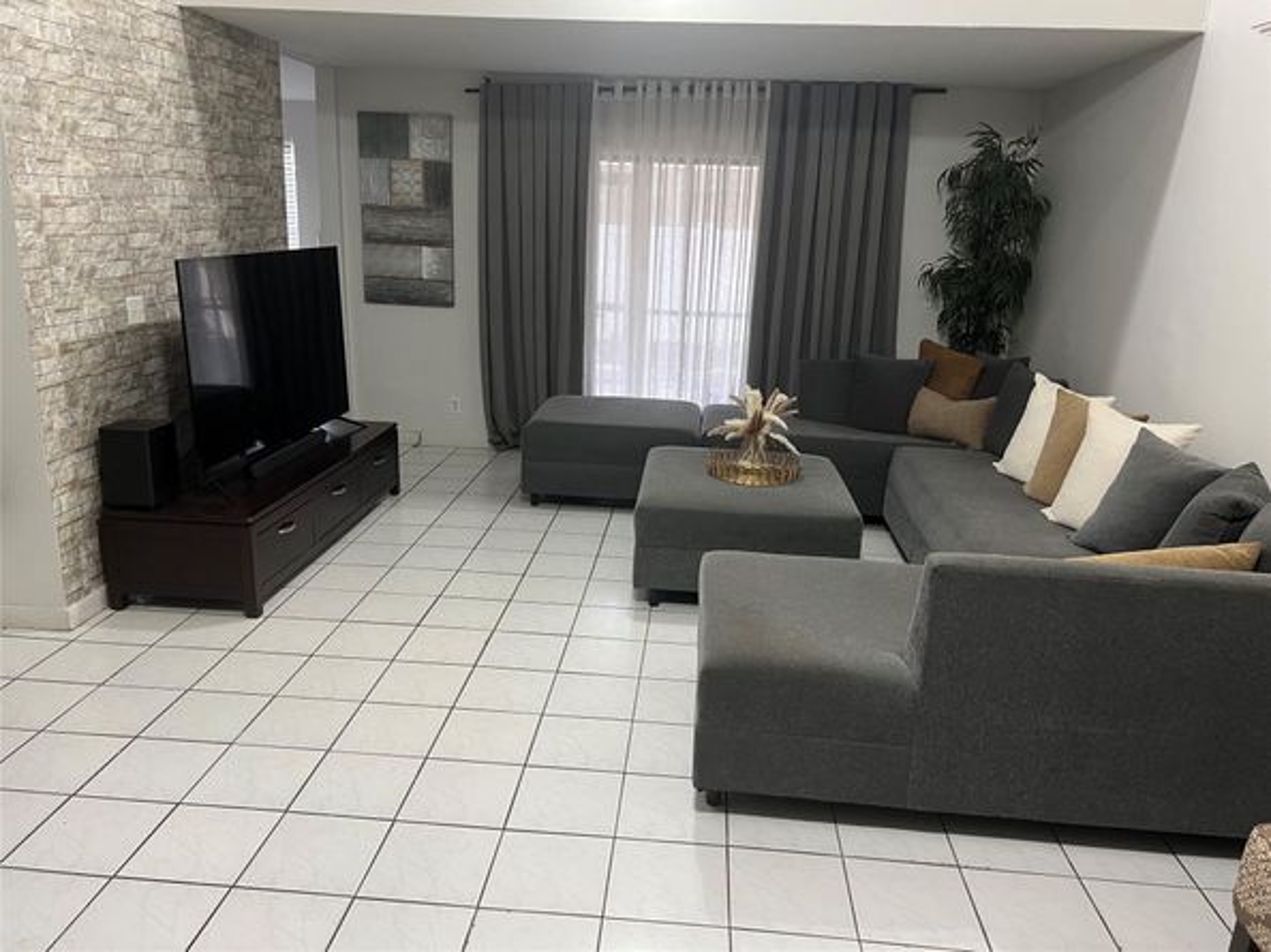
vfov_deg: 53.0
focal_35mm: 26
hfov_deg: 67.3
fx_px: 954
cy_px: 476
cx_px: 636
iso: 125
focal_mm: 5.7
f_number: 1.5
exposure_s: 1/60
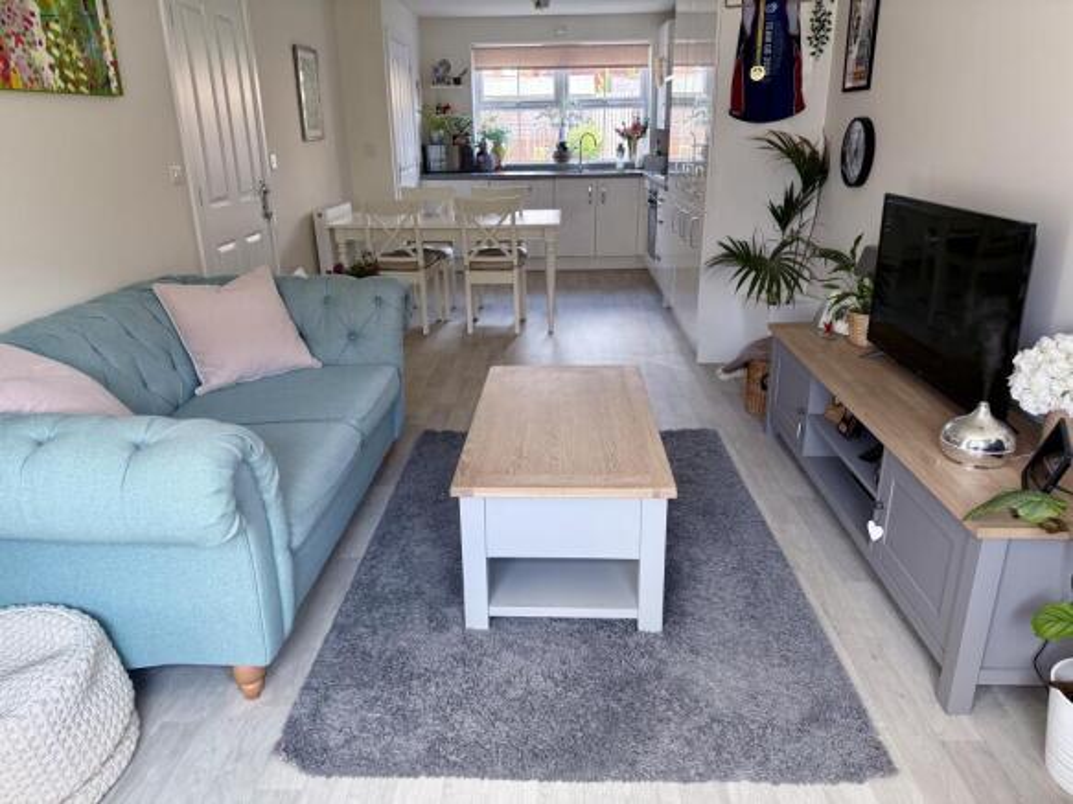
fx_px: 744
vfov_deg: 56.8
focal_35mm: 24
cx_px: 536
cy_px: 402
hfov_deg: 71.6
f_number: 1.78
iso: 160
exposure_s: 1/237
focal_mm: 6.76
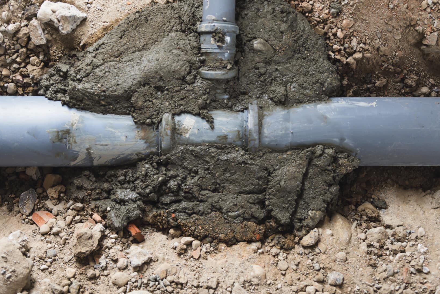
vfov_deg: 24.5
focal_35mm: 55
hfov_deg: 36.2
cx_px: 202
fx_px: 673
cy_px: 101
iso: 200
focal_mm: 35
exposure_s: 1/400
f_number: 2.8
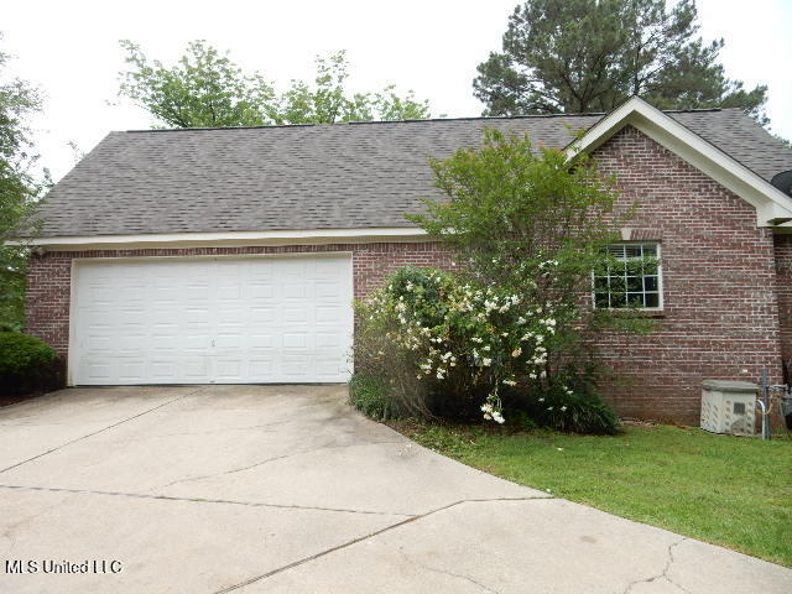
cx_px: 396
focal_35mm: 25
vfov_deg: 54.9
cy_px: 297
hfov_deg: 69.4
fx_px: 572
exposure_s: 1/160
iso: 125
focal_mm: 4.5
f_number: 3.7
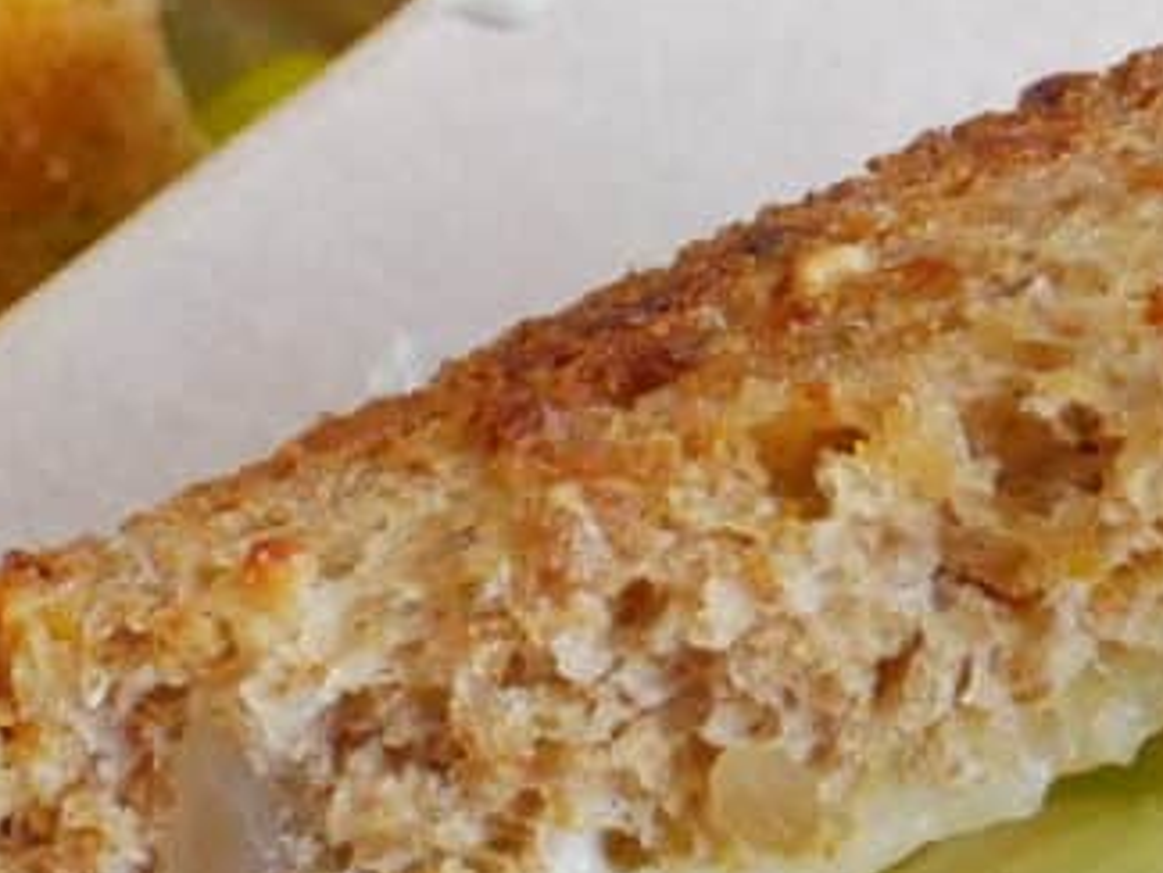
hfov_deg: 5.7
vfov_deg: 4.2
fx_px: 11663
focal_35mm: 347
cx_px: 669
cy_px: 1703
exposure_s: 1/60
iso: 800
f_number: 9
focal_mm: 22
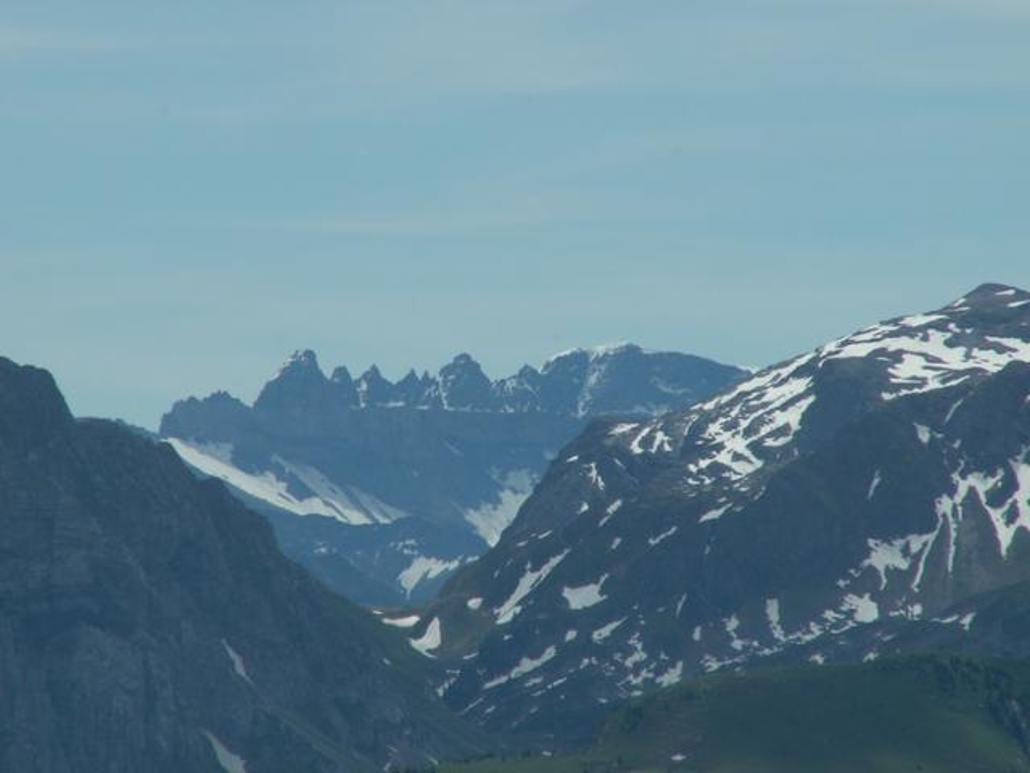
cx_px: 515
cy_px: 386
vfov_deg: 3.5
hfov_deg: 4.7
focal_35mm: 420
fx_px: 12497
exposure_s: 1/400
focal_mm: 69.45
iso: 50
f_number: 8
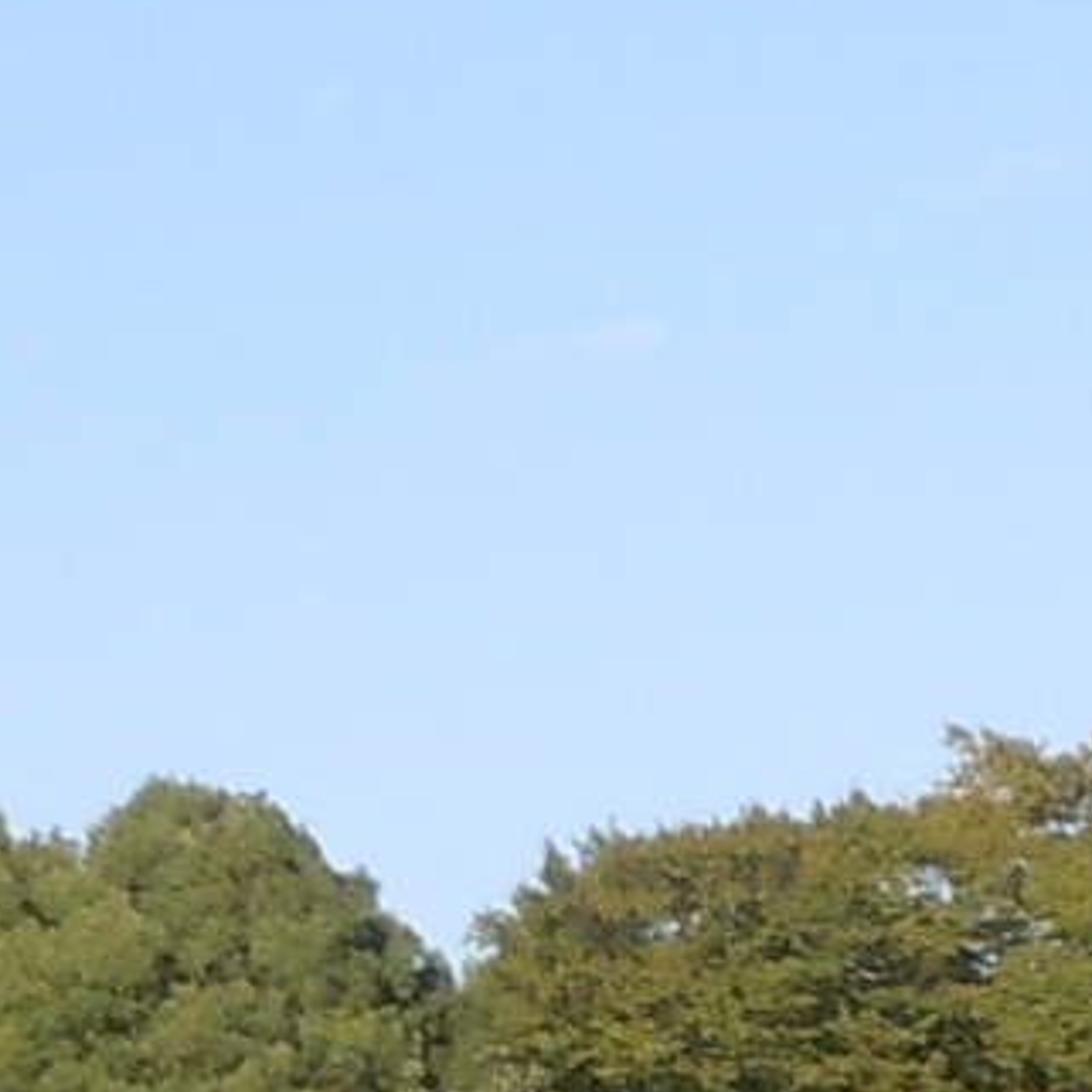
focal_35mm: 278
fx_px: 9922
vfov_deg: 6.2
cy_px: 2007
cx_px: 1633
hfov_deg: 6.2
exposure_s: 1/400
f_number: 4.3
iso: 100
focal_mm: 6.9
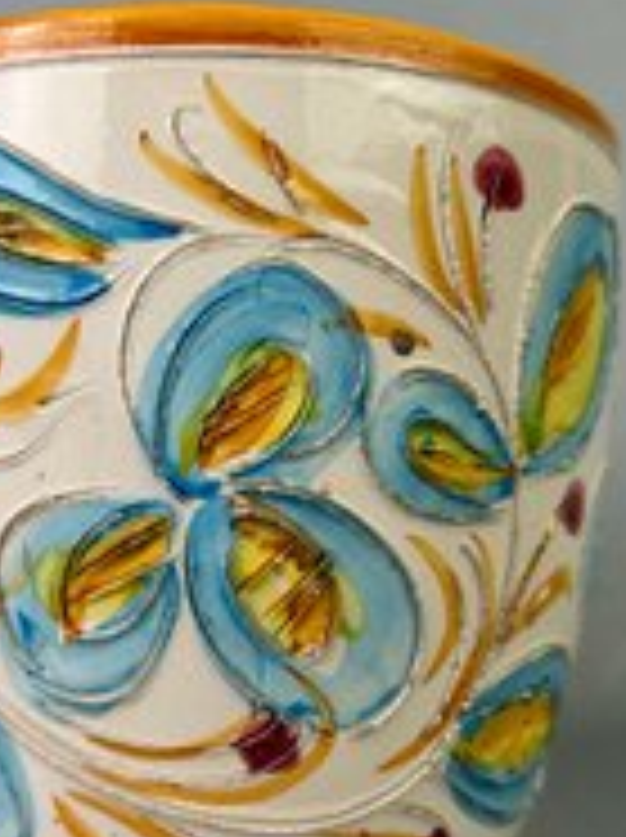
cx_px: 205
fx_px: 1160
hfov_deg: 30.0
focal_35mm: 48
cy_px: 434
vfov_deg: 39.7
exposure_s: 1/287
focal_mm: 5.7
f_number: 1.5
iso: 40
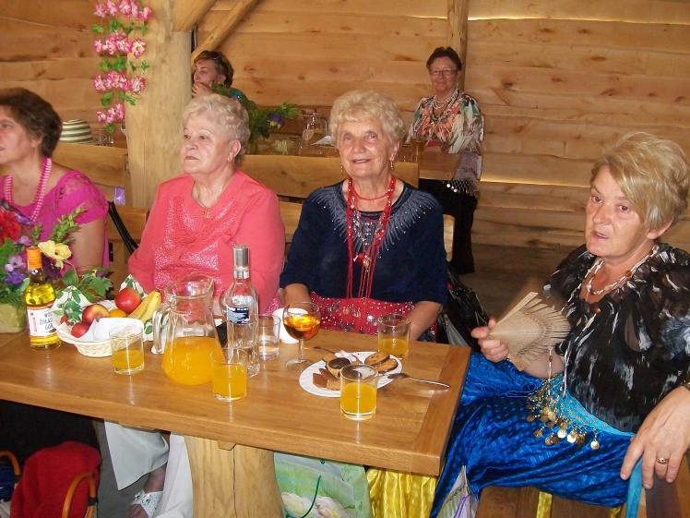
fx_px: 718
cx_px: 345
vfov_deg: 39.7
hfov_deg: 51.4
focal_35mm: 36
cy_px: 259
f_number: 2.7
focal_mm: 6
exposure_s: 1/30
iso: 240
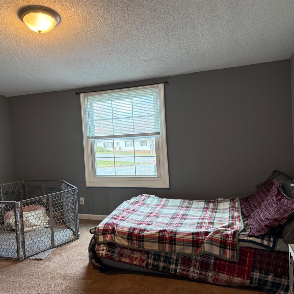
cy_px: 145
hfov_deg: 55.0
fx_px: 279
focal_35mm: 29
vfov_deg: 55.6
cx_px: 112
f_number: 1.78
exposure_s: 1/120
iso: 320
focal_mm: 6.76
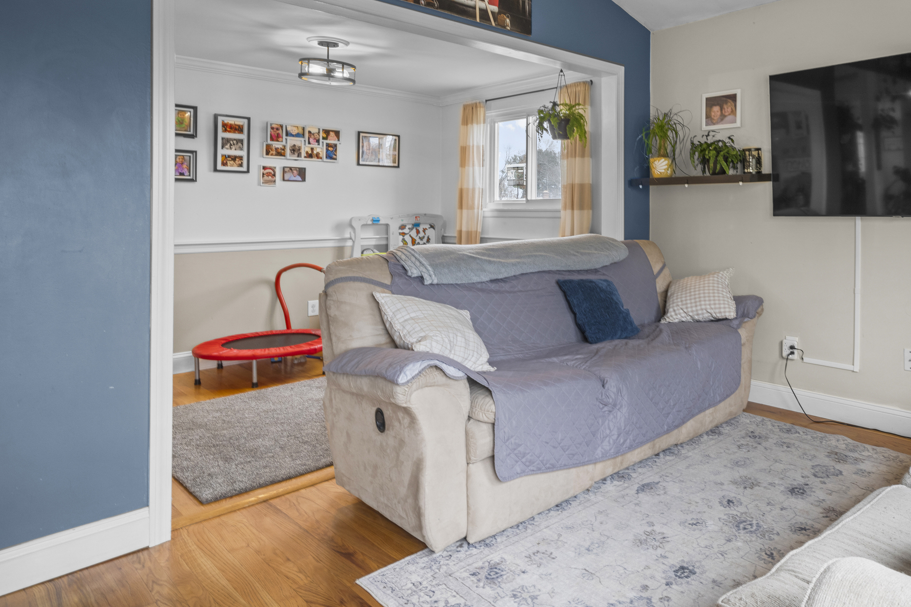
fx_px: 607
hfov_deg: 69.4
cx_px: 671
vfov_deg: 52.2
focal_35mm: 24
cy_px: 205
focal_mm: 15
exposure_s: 1/1.67
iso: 320
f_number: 8
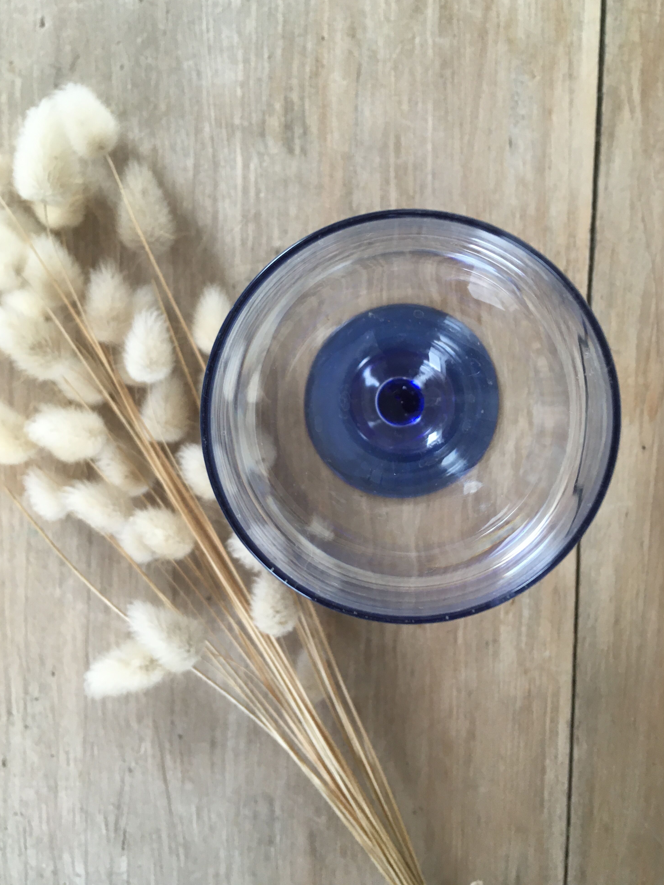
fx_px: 767
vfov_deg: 60.0
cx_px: 330
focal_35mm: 30
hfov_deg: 46.8
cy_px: 428
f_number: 2.2
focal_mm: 4.15
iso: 50
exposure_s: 1/33
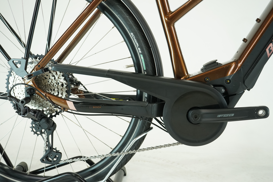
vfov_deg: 35.9
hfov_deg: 51.9
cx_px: 136
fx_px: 281
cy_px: 91
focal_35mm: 37
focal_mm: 37
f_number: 5.6
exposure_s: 1/200
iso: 1600
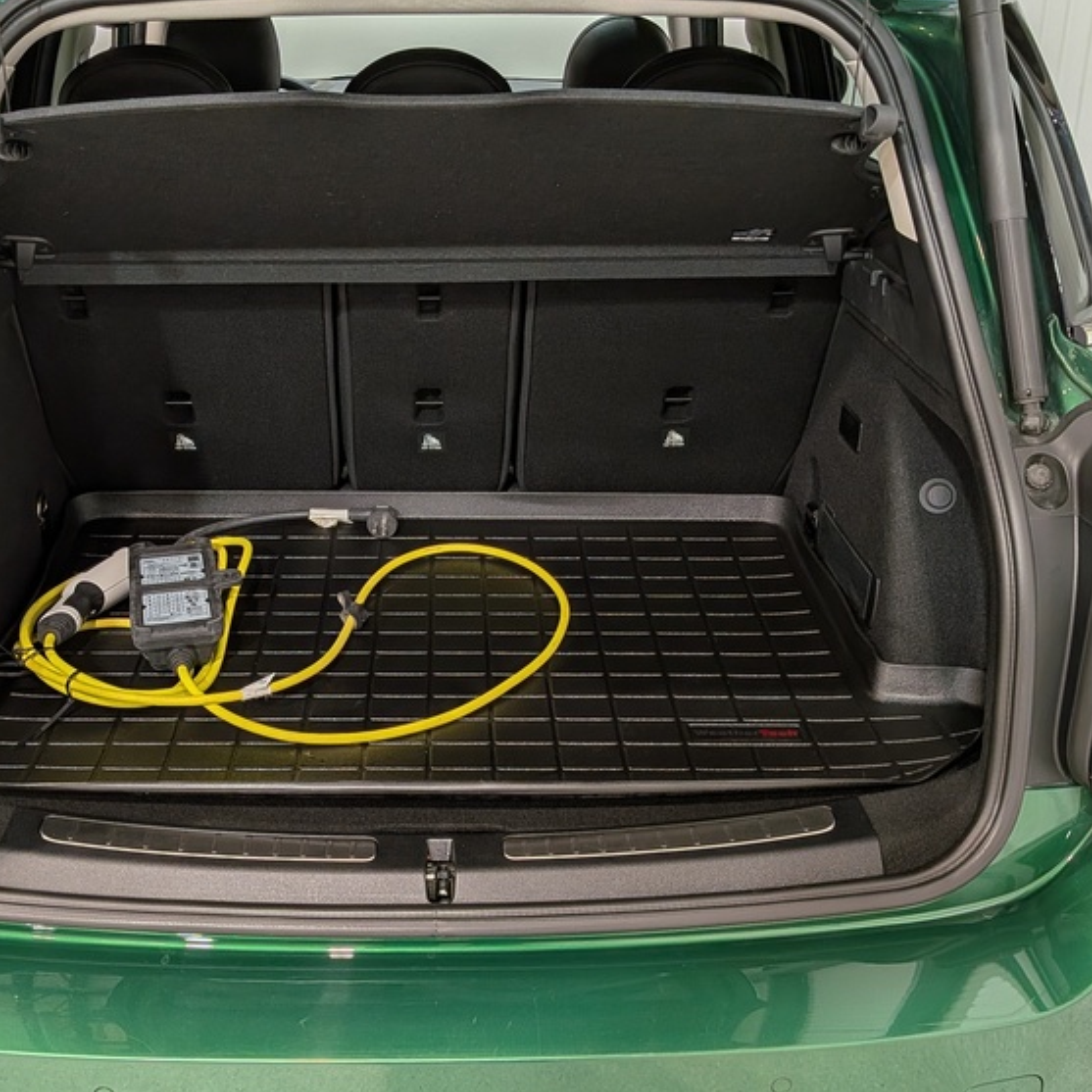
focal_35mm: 39
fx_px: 1392
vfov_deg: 42.8
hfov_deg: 42.6
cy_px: 518
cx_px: 431
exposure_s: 1/166
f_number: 1.7
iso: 27
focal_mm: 4.53
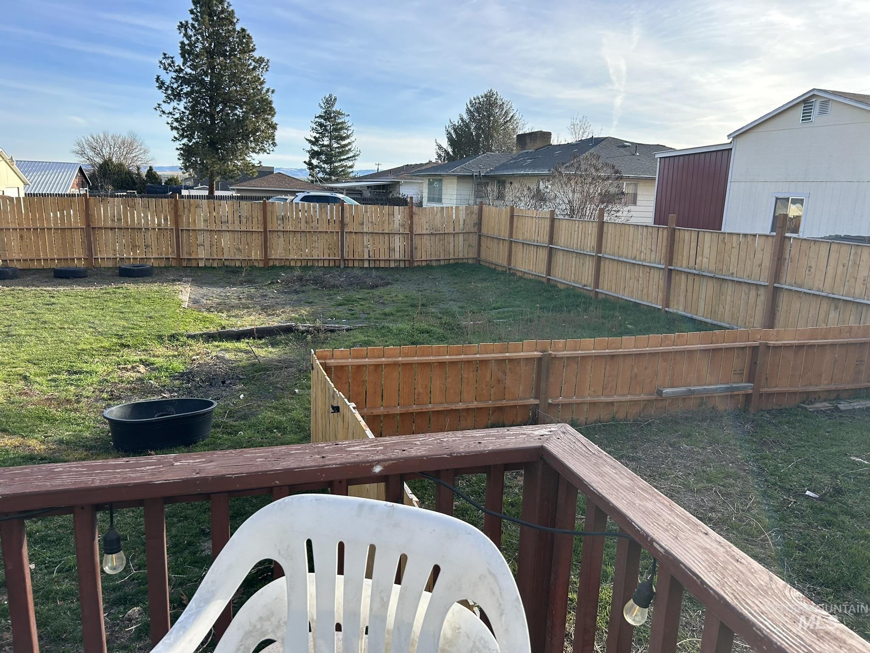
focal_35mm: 26
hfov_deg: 67.3
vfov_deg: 53.1
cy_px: 326
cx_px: 435
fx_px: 653
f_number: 1.5
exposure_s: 1/1252
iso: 50
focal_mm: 5.7
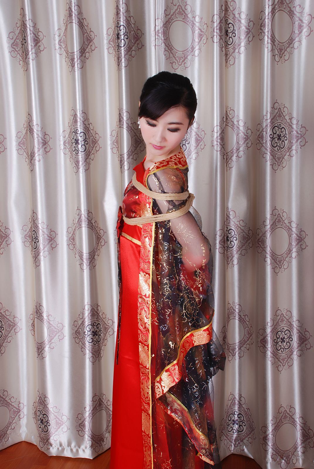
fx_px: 607
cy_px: 234
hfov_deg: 29.0
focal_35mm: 46
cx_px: 157
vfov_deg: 42.3
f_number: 11
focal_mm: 31
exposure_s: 1/8
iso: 100
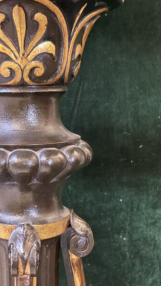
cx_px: 37
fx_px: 425
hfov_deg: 21.2
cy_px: 143
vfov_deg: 37.2
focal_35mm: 56
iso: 640
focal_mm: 5.96
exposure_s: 1/17
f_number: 1.6
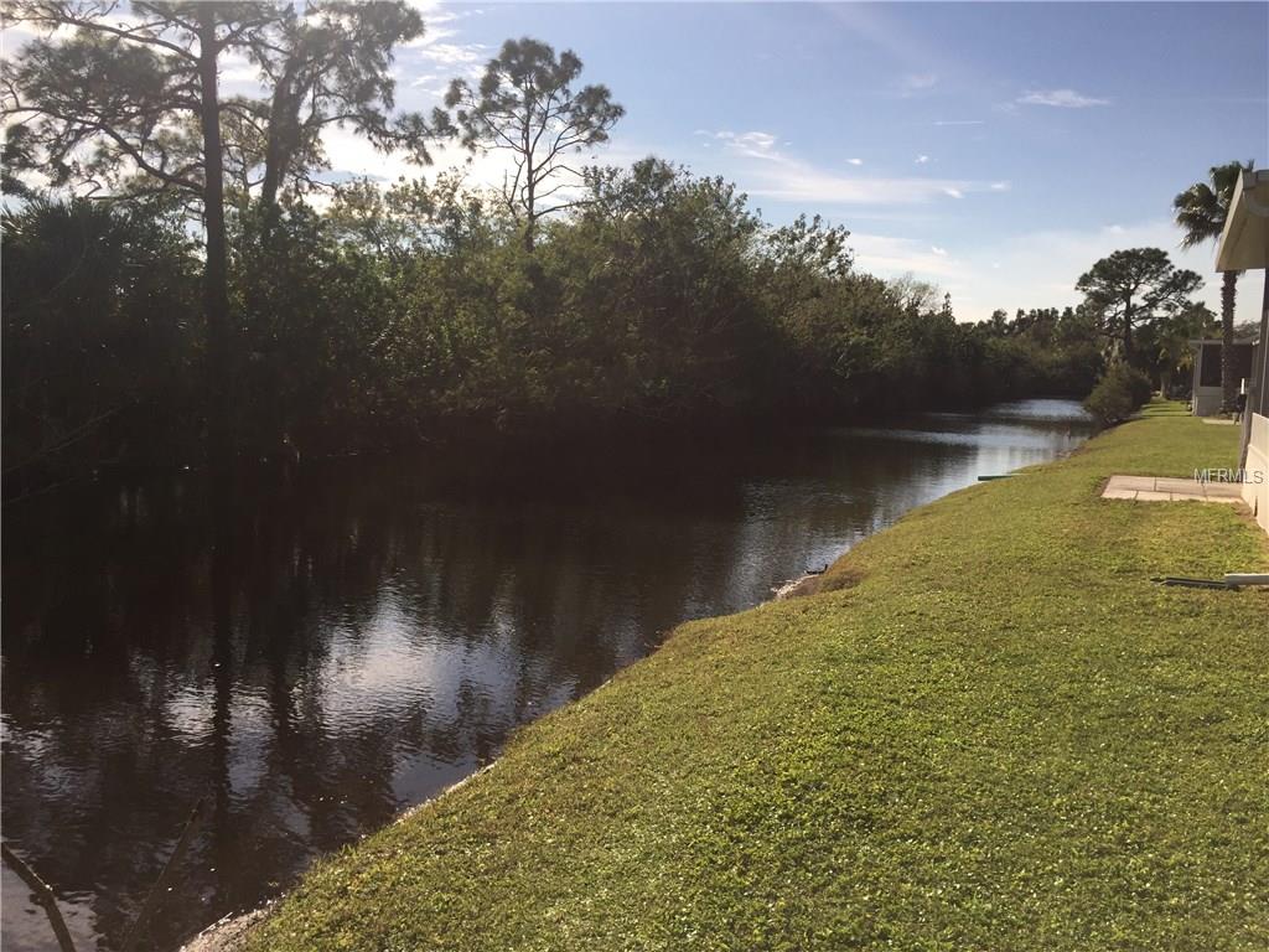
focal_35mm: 29
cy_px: 476
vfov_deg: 48.2
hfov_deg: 61.7
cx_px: 634
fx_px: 1063
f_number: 2.2
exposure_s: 1/3968
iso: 40
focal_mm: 4.15
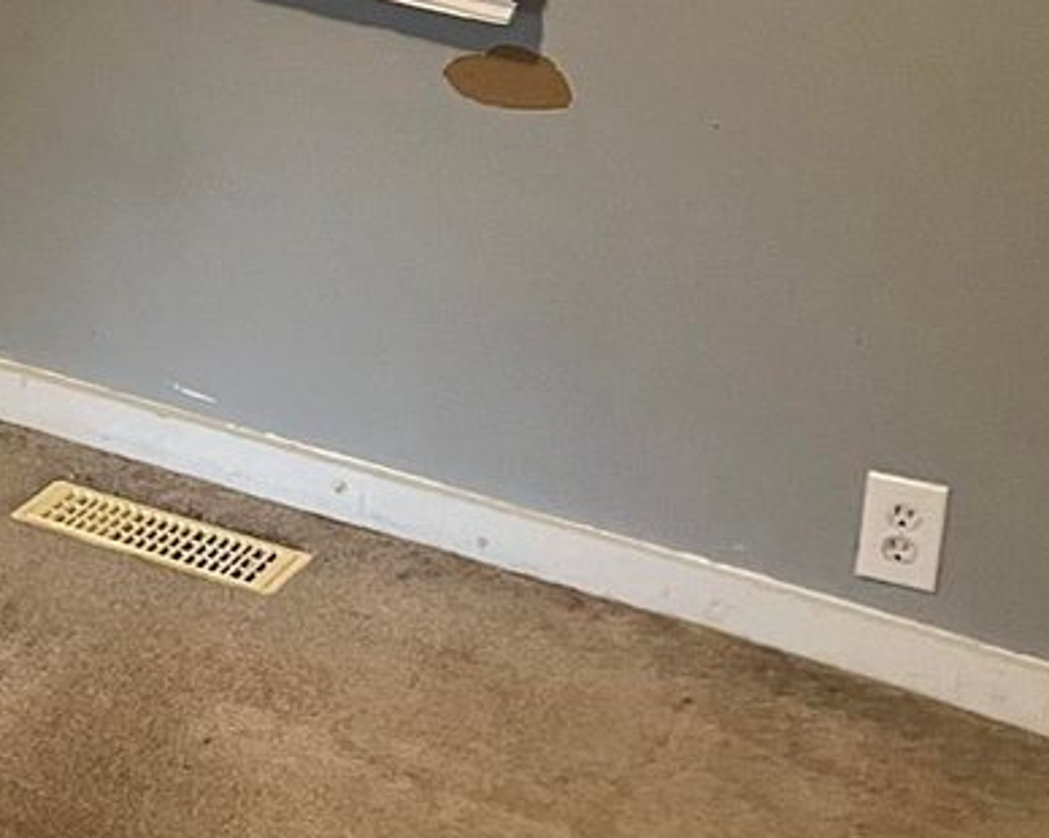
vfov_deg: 15.4
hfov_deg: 17.0
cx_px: -653
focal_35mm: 99
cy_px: 172
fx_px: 3072
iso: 400
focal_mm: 5.1
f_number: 1.6
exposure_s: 1/60
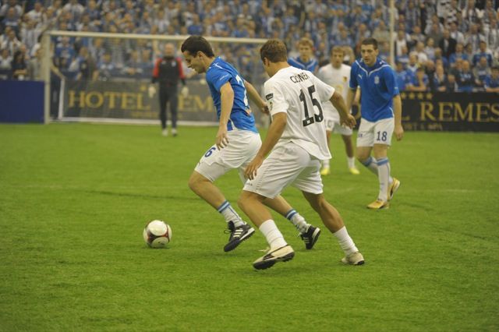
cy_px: 166
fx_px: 1801
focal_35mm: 130
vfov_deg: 10.5
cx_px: 250
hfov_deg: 15.8
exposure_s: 1/500
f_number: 2.8
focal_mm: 130
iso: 800
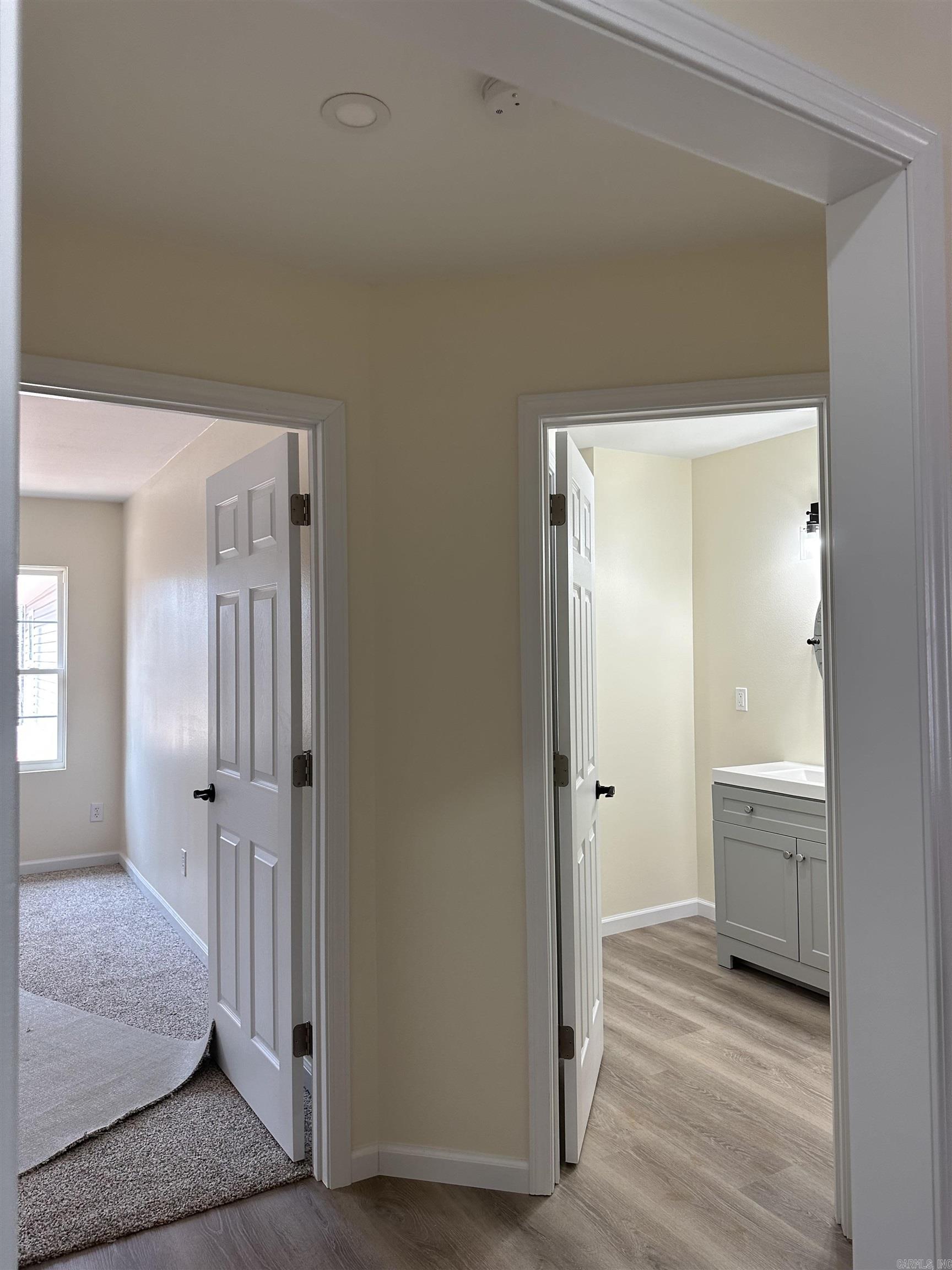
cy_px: 635
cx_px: 476
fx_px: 880
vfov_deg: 71.6
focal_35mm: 24
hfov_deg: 56.8
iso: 125
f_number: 1.78
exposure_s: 1/120
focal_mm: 6.86
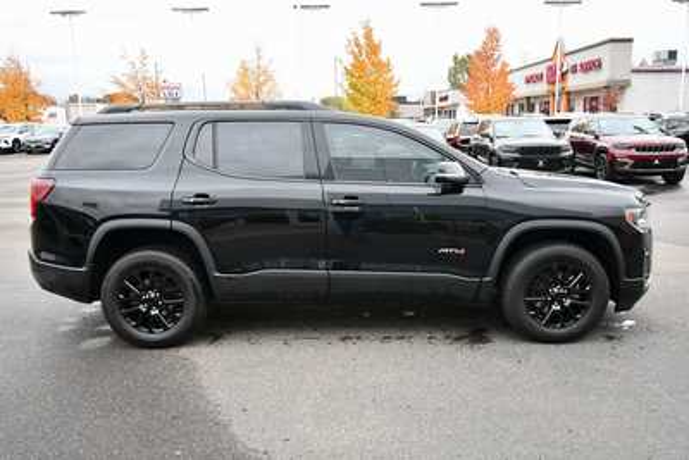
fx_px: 574
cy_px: 230
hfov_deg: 61.9
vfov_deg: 43.6
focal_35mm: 30
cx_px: 344
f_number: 5.6
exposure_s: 1/160
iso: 800
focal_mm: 20
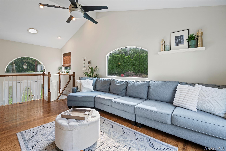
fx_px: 100
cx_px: 113
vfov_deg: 73.7
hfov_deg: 96.7
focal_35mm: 16
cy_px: 76
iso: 500
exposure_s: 1/10
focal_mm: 16
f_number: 5.6
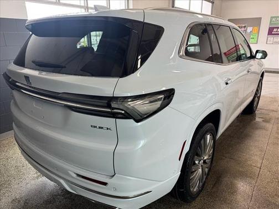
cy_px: 104
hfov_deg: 71.6
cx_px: 140
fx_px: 193
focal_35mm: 24
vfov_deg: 56.8
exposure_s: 1/120
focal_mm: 6.76
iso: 160
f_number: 1.78
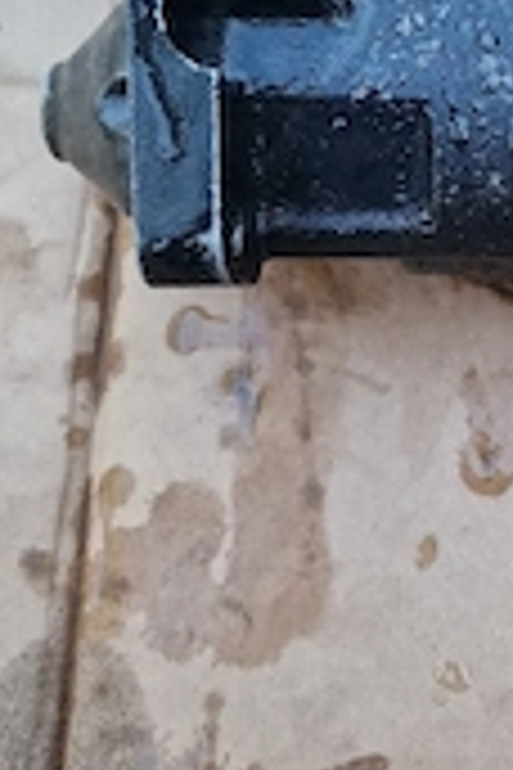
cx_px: 603
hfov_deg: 22.4
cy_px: 216
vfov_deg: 35.0
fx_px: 1197
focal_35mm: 56
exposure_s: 1/100
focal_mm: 6.4
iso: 200
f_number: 1.8
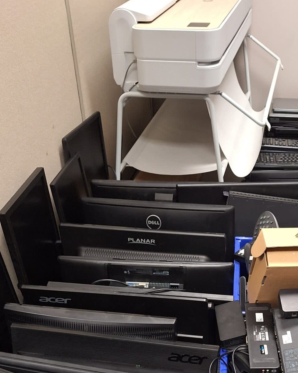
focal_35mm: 47
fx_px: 518
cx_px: 186
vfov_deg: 37.5
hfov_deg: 31.9
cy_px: 319
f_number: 1.8
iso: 200
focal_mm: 5.54
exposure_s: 1/40
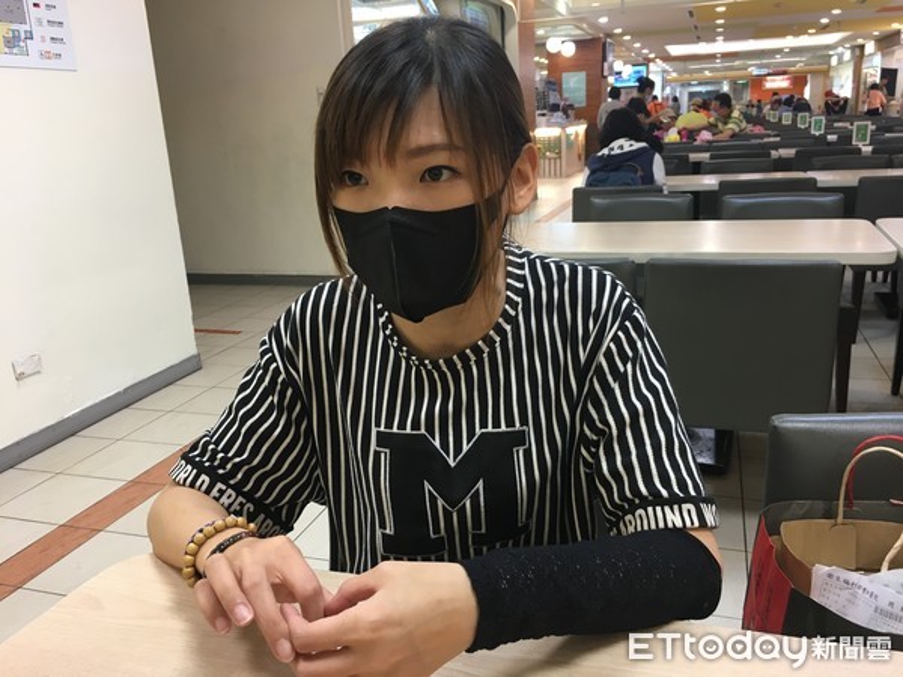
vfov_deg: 48.2
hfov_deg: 61.7
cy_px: 338
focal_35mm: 29
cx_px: 452
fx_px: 756
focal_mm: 4.15
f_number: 2.2
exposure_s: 1/30
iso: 80
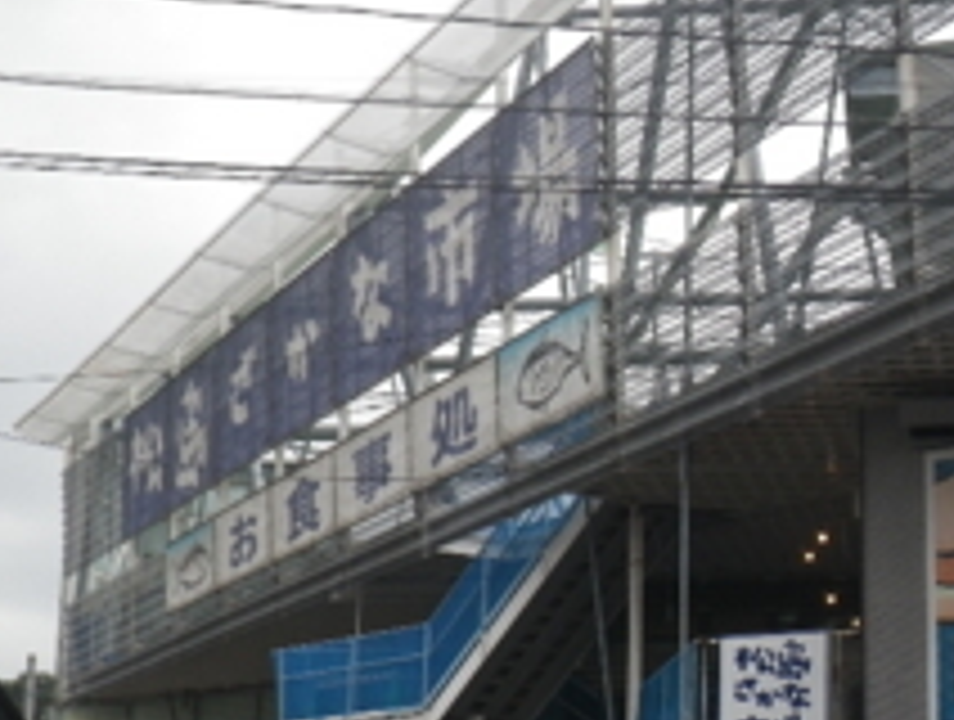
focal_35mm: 89
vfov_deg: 16.7
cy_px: 374
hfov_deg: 21.9
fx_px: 2458
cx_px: 657
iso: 80
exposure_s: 1/160
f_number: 5
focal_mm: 7.5
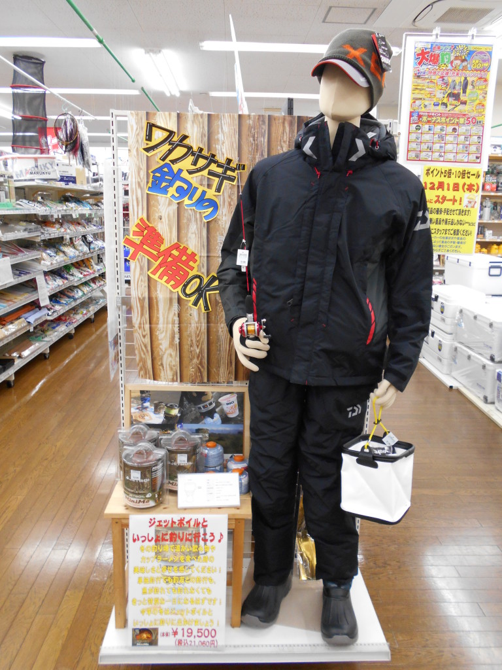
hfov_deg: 53.1
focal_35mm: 26
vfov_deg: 67.3
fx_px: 503
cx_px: 251
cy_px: 335
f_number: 3.2
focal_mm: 4.6
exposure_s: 1/30
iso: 280
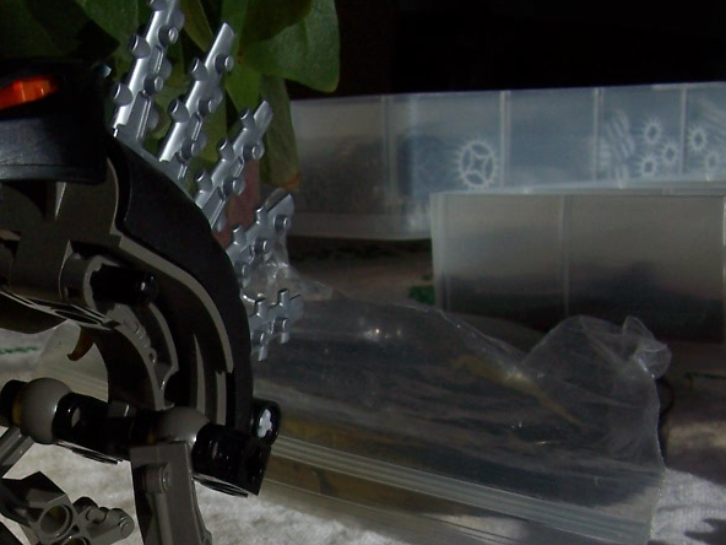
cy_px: 498
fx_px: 1615
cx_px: 33
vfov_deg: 18.8
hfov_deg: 24.4
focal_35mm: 77
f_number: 5.6
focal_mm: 6.3
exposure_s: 1/750
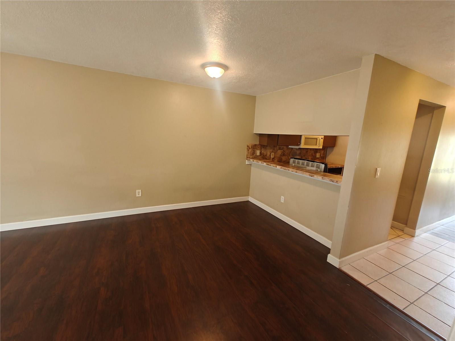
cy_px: 170
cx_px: 228
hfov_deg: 102.1
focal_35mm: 14
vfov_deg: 85.7
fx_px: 184
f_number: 2.2
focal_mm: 2.62
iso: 320
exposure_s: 1/30
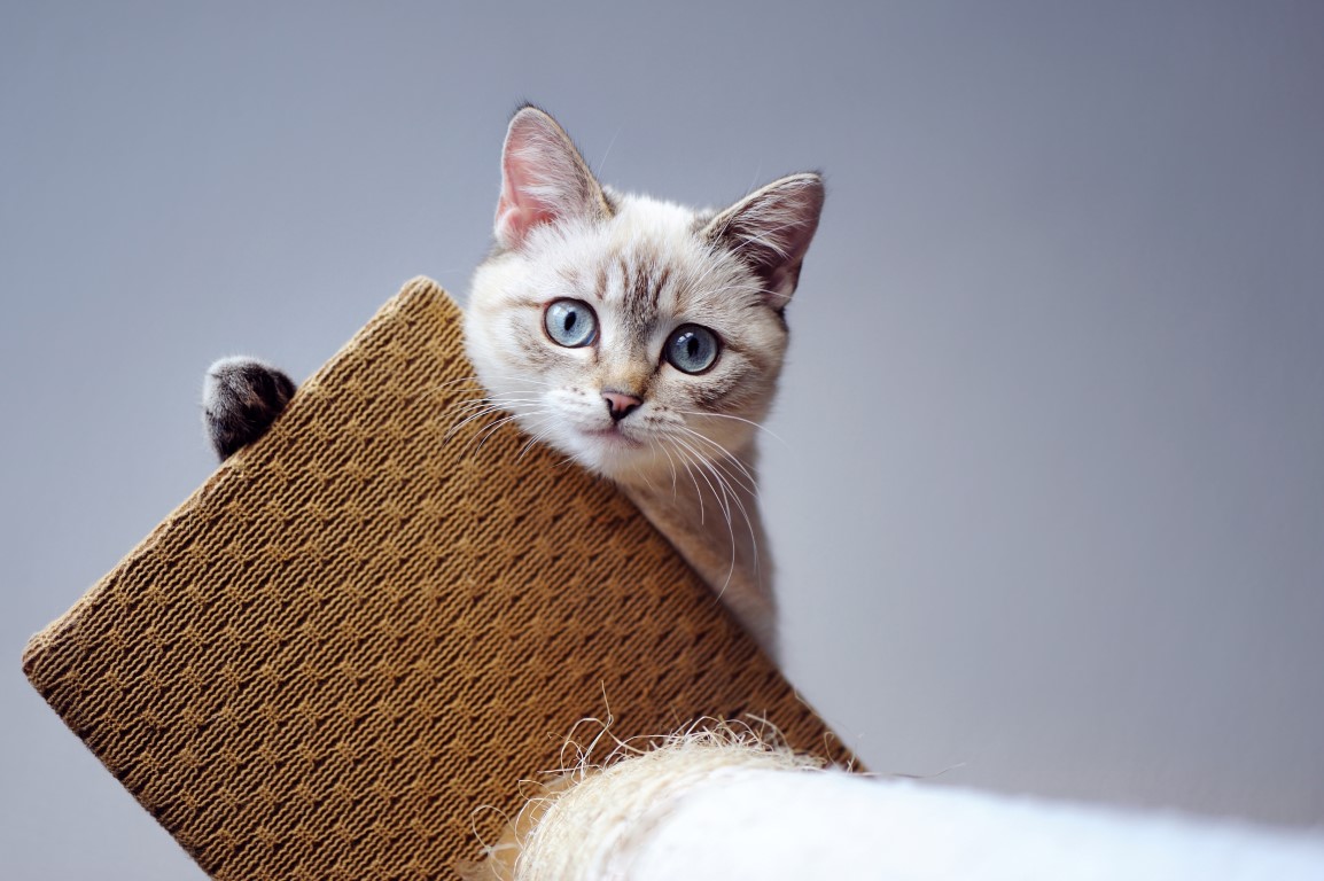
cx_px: 662
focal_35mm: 105
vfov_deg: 13.0
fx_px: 3859
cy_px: 440
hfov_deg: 19.5
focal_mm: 105
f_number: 3
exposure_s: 1/200
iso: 500
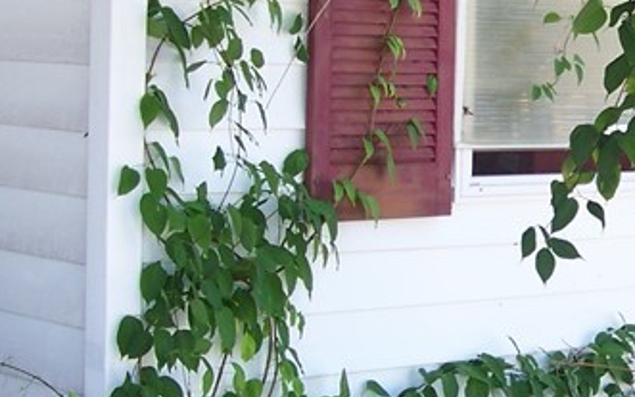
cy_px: 186
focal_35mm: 118
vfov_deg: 11.1
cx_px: 572
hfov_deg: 17.4
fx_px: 2042
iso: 64
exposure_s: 1/100
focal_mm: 5.85
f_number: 2.8
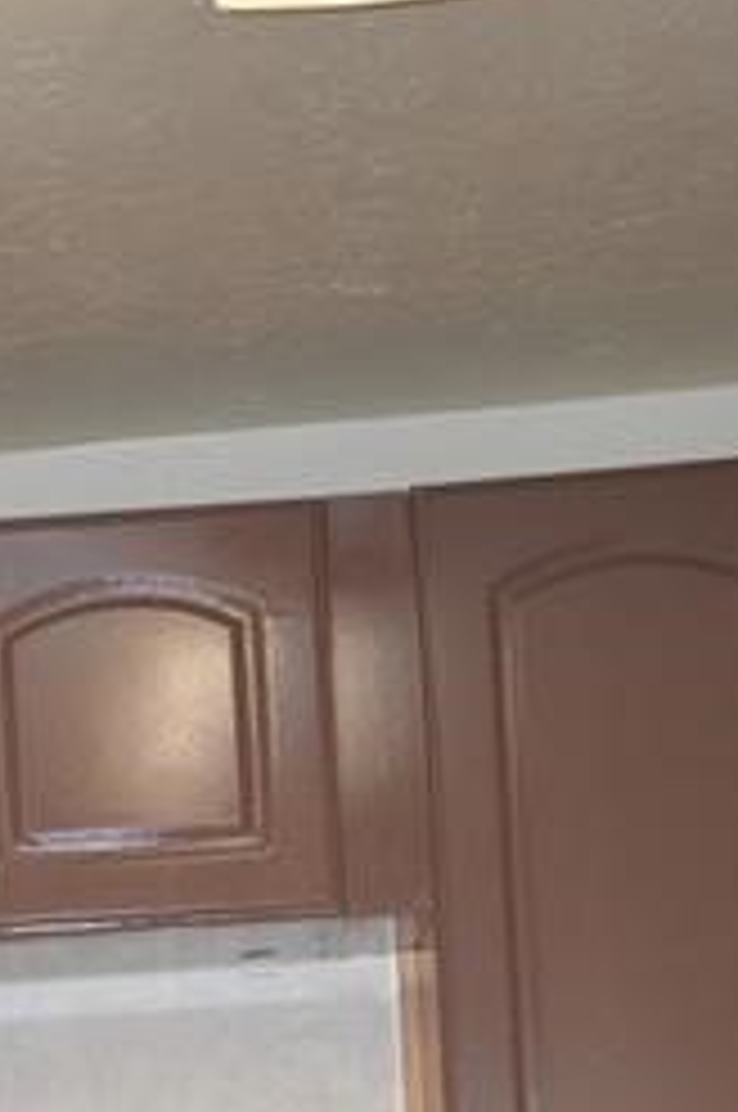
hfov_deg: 16.0
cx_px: 45
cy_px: 1477
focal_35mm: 84
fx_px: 2590
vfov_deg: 21.7
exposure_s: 1/60
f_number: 3.5
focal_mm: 18
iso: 560
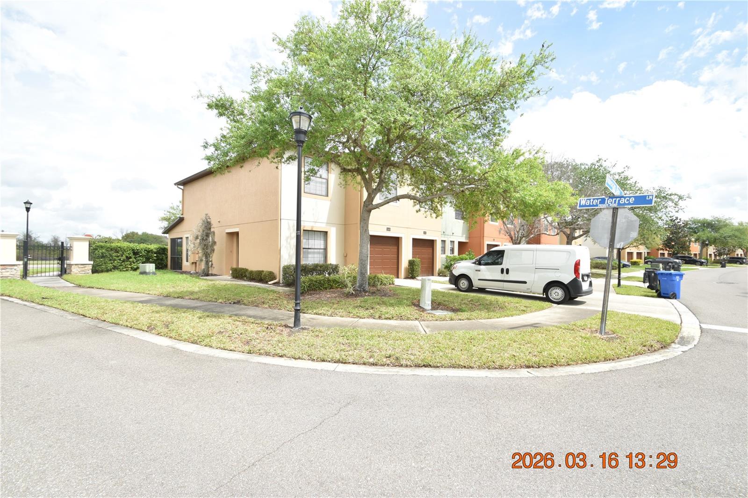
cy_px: 249
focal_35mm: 15
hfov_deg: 100.4
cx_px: 374
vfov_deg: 77.3
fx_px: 312
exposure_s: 1/350
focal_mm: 10
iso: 200
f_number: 9.5
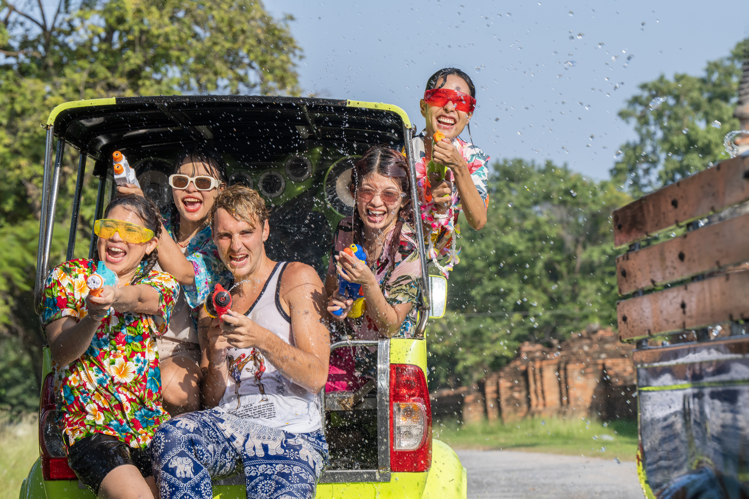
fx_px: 3245
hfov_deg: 13.2
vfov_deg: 8.8
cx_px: 374
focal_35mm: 156
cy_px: 250
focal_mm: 156
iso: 800
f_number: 10
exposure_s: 1/800
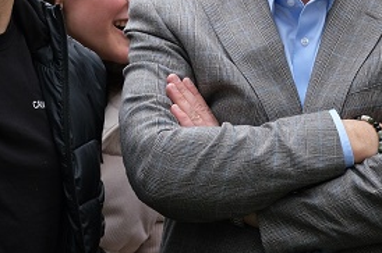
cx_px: 290
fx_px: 4441
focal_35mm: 419
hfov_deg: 4.9
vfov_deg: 3.3
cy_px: -21
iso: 1000
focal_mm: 127.1
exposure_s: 1/250
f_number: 5.6
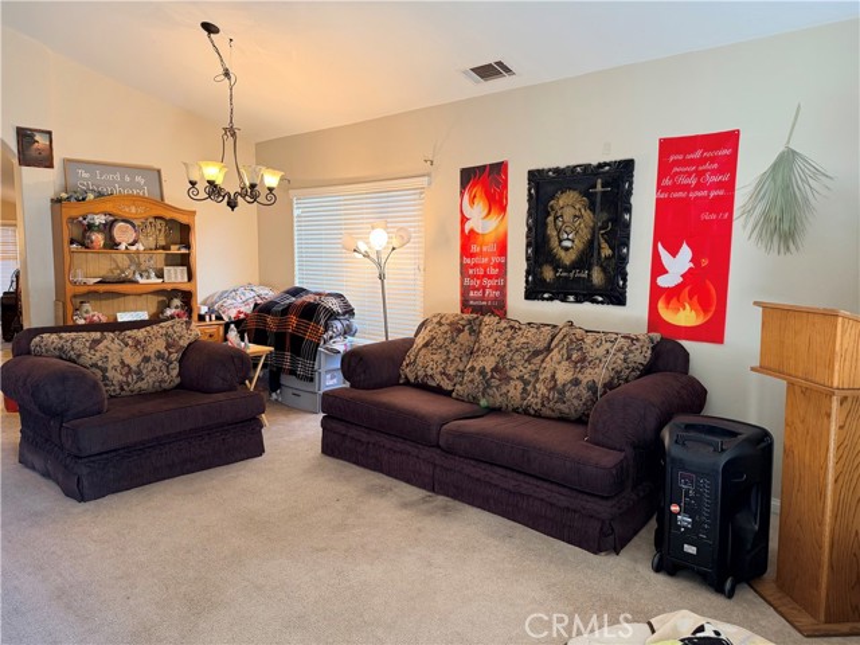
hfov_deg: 71.6
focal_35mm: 24
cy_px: 322
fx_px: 596
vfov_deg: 56.8
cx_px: 430
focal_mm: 6.76
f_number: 1.78
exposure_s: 1/60
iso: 200
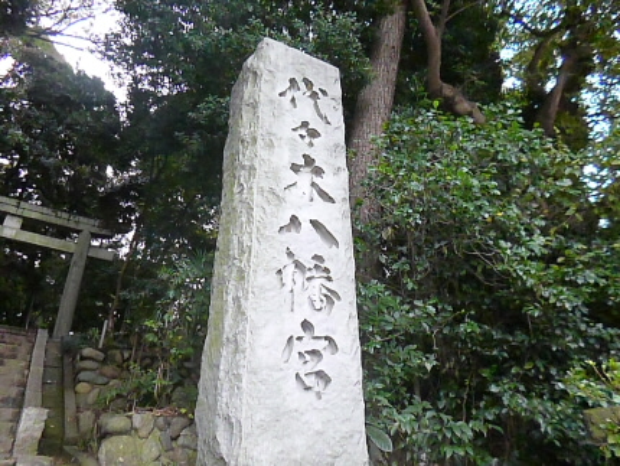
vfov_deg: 56.9
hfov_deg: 71.6
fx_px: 430
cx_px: 310
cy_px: 233
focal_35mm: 24
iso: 2500
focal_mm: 4.3
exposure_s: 1/200
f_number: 2.5
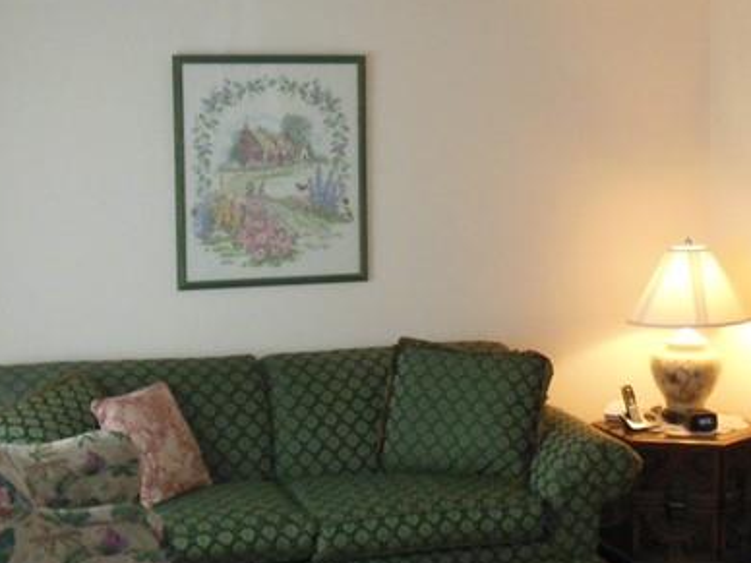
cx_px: 509
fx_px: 1432
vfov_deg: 22.2
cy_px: 236
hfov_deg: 29.2
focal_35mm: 66
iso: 400
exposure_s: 1/30
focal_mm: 4.5
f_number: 3.2
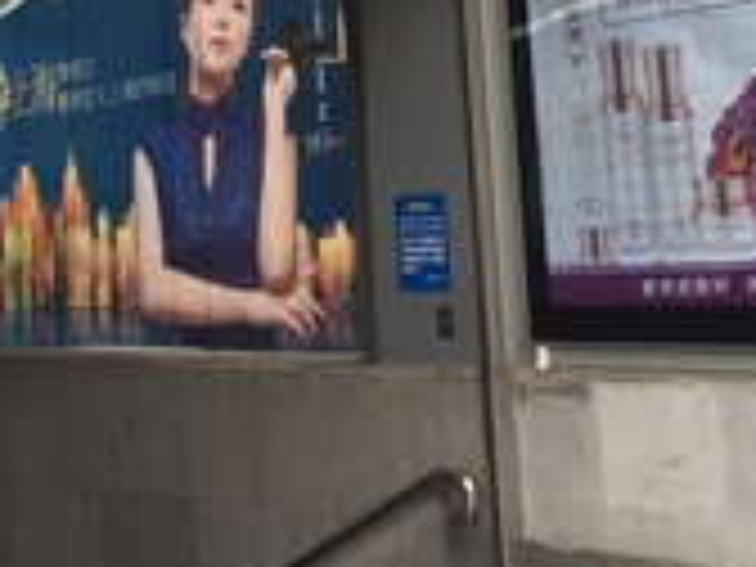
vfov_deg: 20.5
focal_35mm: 69
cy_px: -22
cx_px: 320
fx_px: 1507
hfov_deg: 28.1
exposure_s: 1/210
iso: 32
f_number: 2.2
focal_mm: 4.15
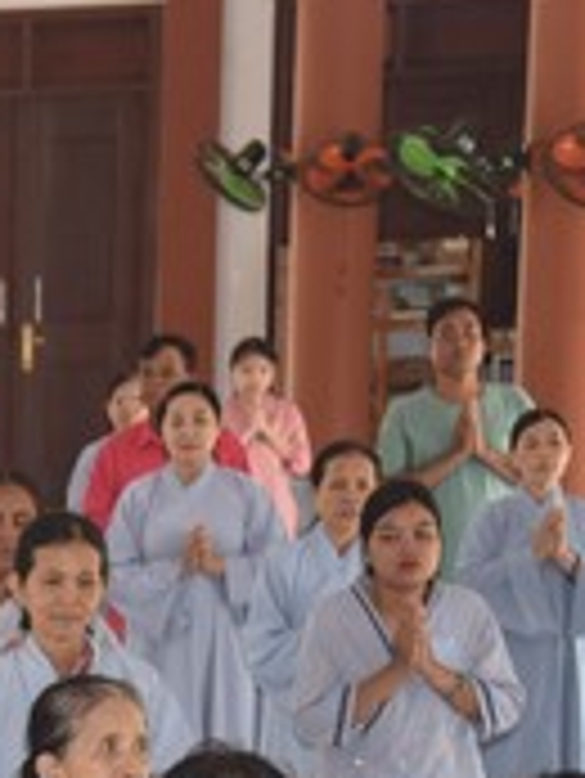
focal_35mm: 188
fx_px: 4231
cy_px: 958
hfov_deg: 7.6
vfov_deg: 10.3
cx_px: -616
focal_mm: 52
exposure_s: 1/100
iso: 800
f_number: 5
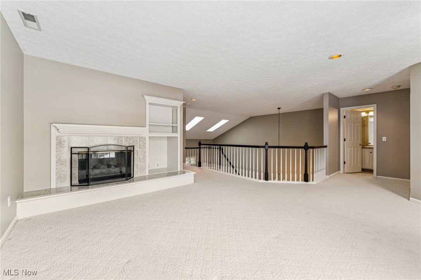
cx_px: 210
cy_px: 140
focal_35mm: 14
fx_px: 164
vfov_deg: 81.2
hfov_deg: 104.3
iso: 200
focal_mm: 14
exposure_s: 1/30
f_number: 5.6
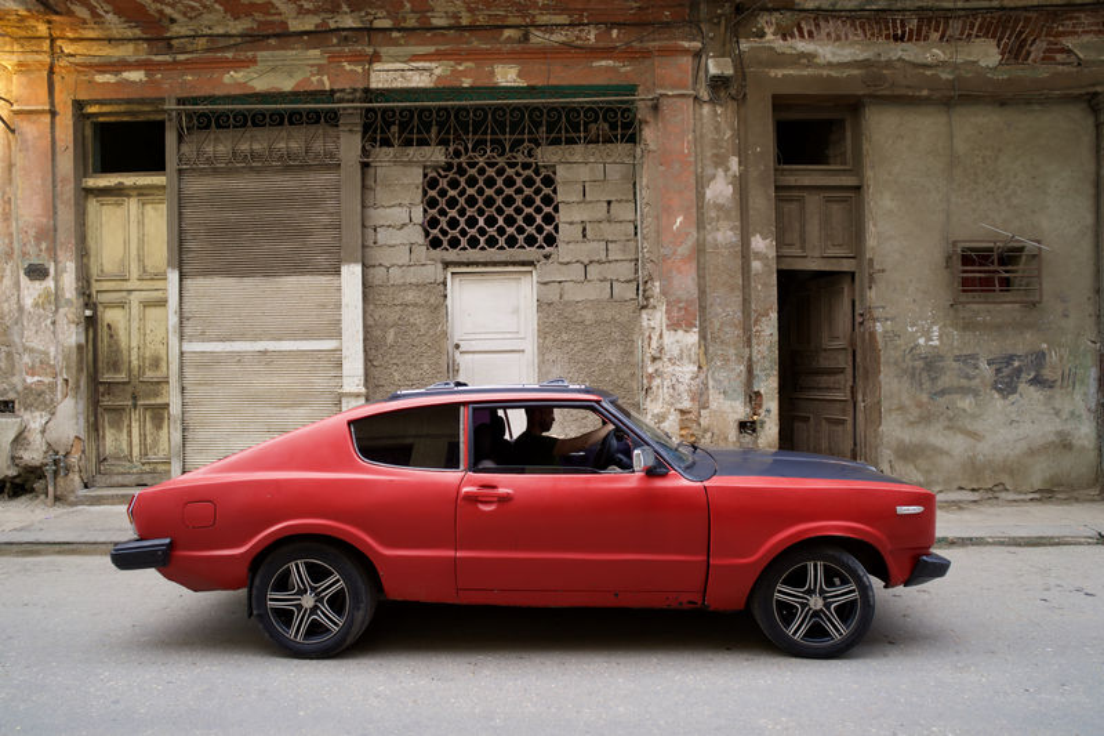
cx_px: 552
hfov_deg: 90.0
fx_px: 552
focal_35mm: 18
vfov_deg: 67.4
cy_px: 368
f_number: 4
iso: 200
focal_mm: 18
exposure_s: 1/160
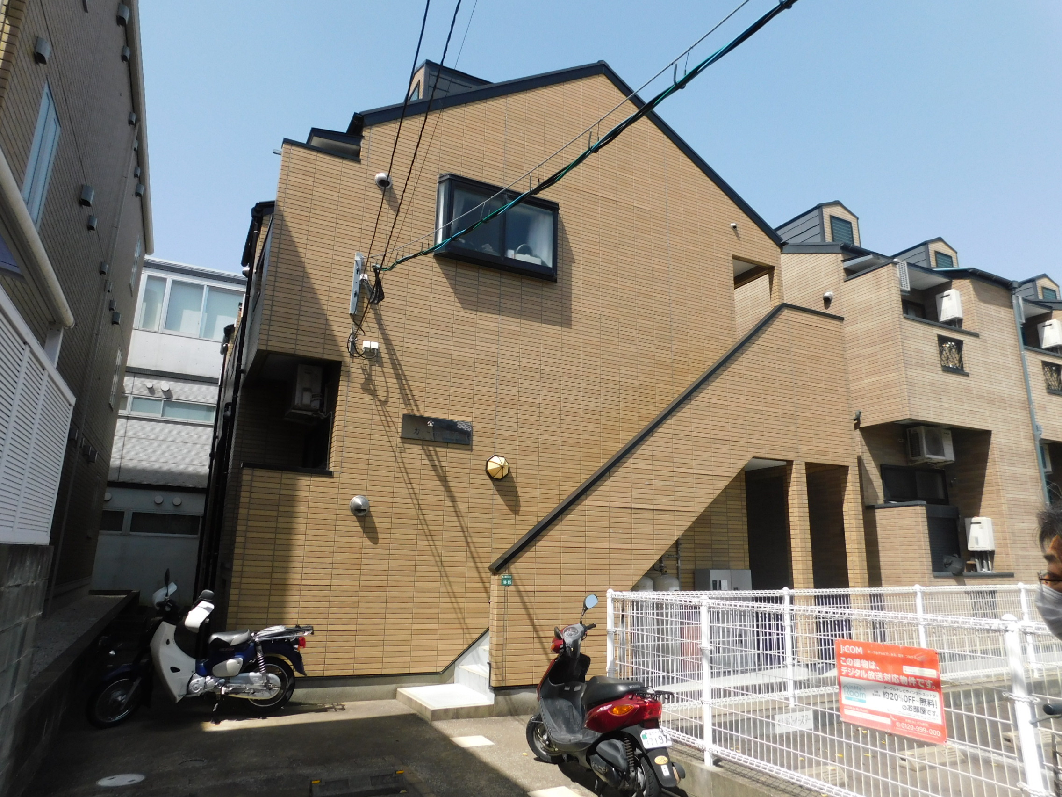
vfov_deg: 58.9
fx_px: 706
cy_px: 398
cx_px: 531
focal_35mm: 23
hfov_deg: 73.9
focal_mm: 4
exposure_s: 1/1250
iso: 125
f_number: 3
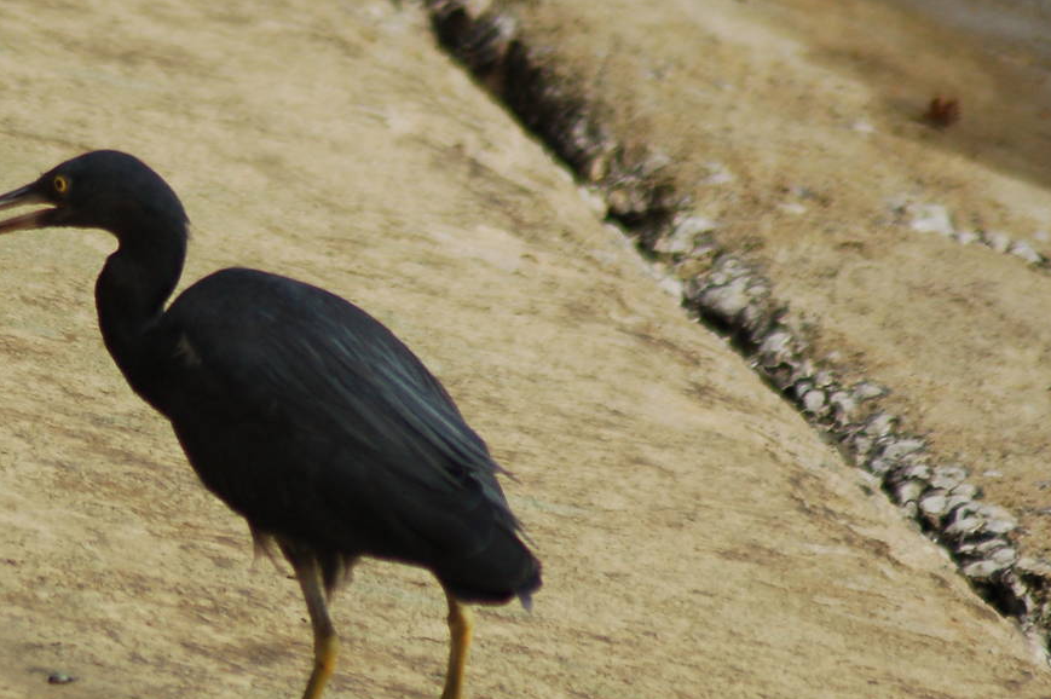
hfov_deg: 2.5
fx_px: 24183
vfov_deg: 1.7
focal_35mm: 829
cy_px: 389
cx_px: 151
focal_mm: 300
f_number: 5.6
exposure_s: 1/1000
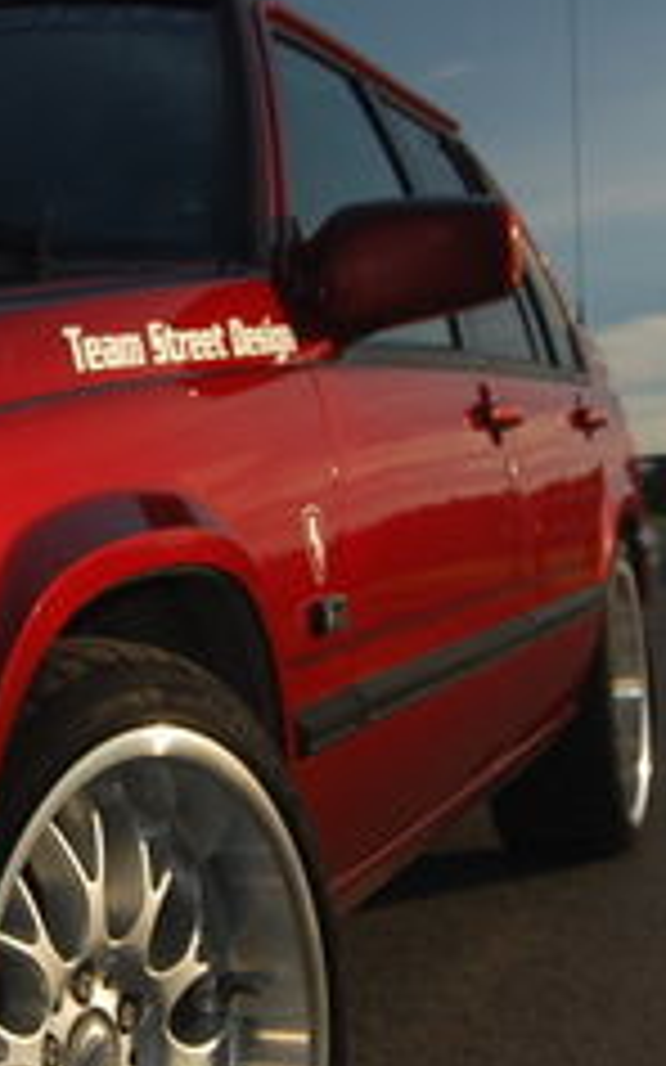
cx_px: 32
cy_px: 558
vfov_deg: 26.4
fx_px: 2277
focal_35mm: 78
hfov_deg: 16.4
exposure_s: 1/500
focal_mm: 19
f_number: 5.6
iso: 250
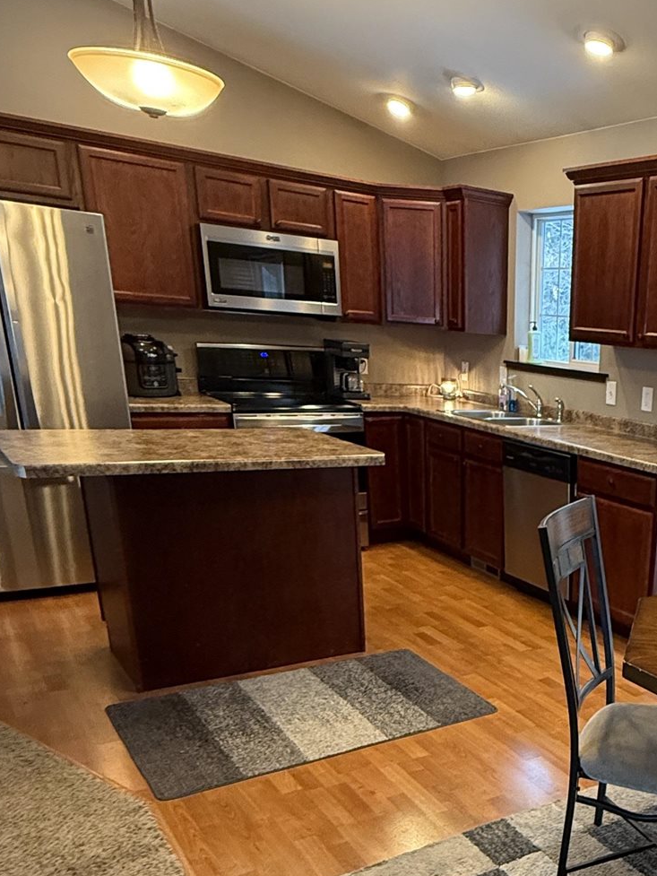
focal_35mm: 33
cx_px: 635
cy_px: 654
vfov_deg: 53.0
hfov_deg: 38.8
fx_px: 835
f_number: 2.2
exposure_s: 1/60
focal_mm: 2.22
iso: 500
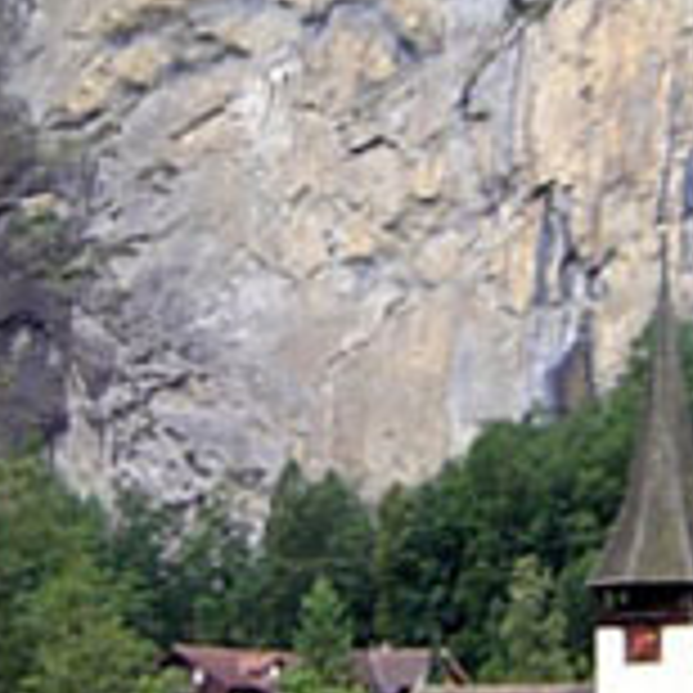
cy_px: 261
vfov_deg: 12.6
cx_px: 302
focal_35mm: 138
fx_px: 3126
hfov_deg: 12.6
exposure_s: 1/57.1
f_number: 2.7
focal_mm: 5.2
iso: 100
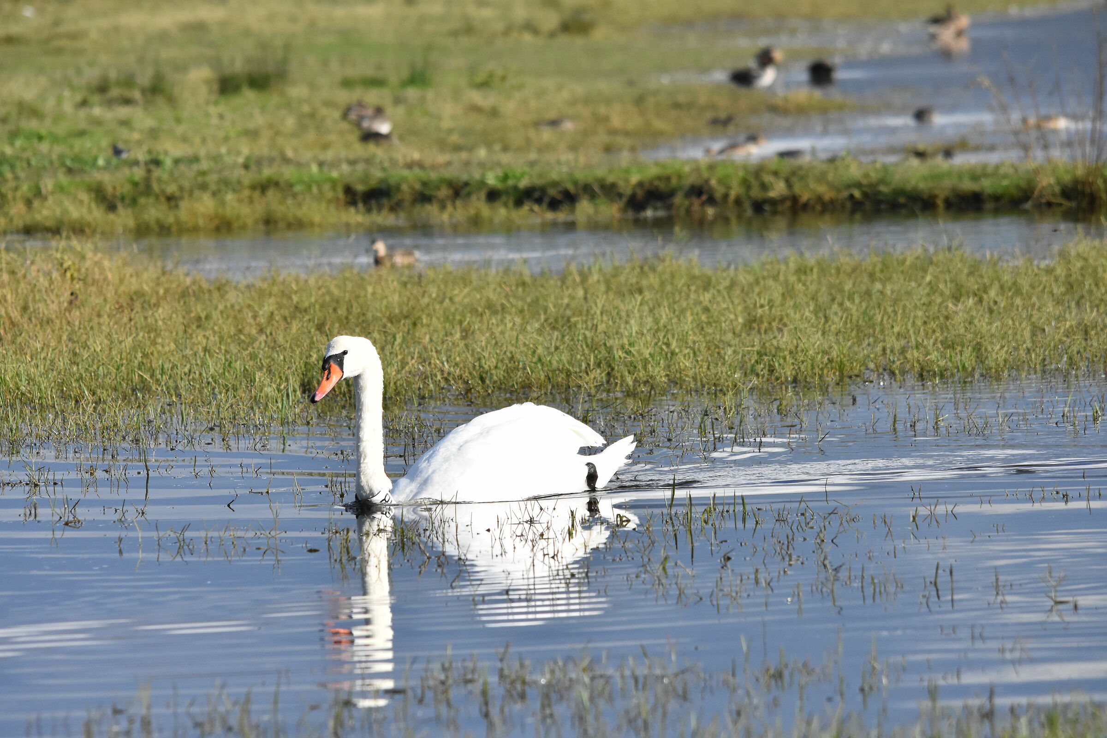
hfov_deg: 3.9
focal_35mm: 525
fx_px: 16142
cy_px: 369
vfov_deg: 2.6
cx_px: 554
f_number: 9
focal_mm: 350
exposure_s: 1/5000
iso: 1600
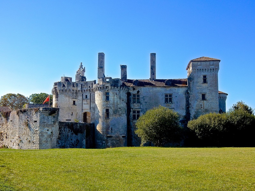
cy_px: 96
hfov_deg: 37.5
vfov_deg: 28.6
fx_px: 376
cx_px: 128
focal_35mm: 51
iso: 125
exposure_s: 1/800
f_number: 4.5
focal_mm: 9
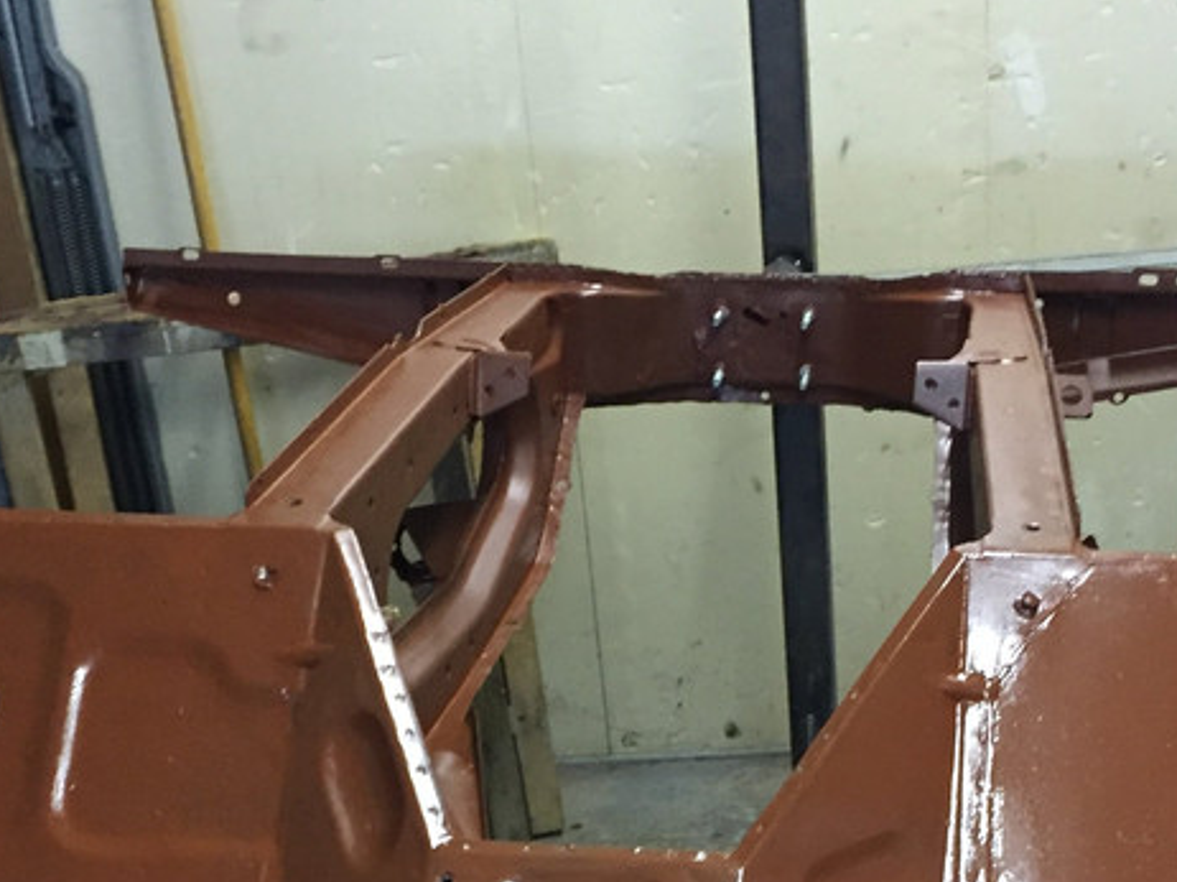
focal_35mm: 67
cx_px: 651
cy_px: 1012
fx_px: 2277
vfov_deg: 20.7
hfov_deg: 29.0
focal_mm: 4.15
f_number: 2.2
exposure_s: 1/33
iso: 250
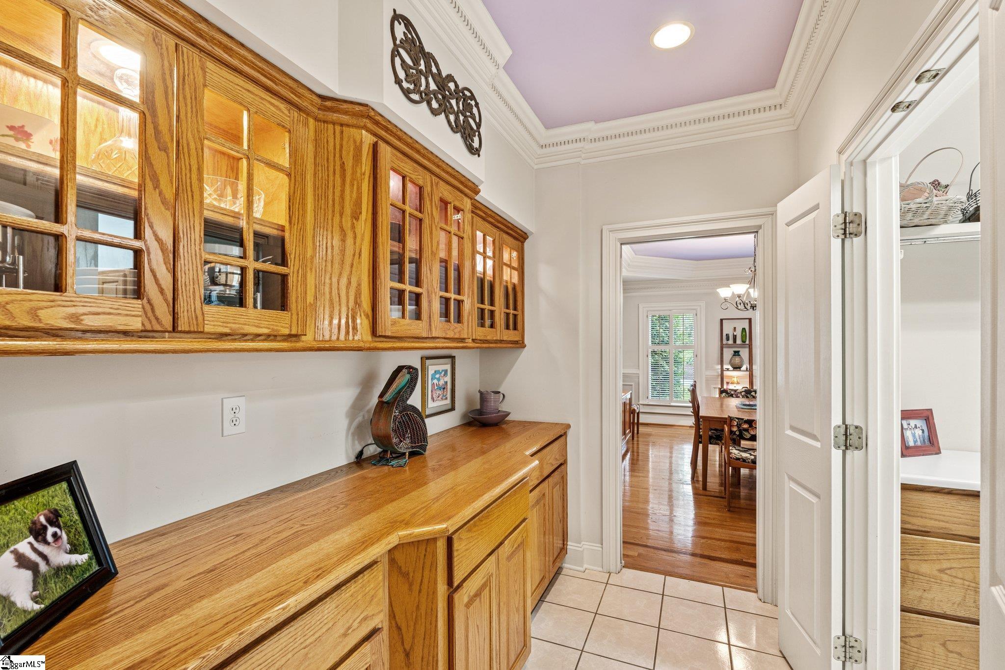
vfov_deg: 73.7
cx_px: 502
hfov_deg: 96.7
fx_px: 447
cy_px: 335
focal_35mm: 16
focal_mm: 16
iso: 250
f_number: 8
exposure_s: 1/2.5
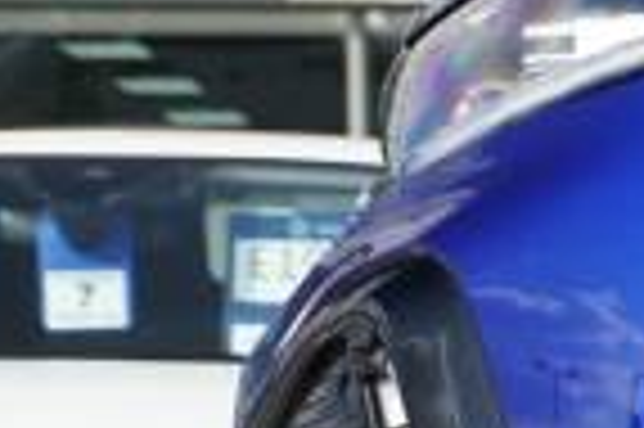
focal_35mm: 301
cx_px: 1347
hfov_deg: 6.6
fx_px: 5382
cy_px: 581
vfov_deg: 4.5
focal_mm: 45
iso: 100
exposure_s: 1/160
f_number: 5.6
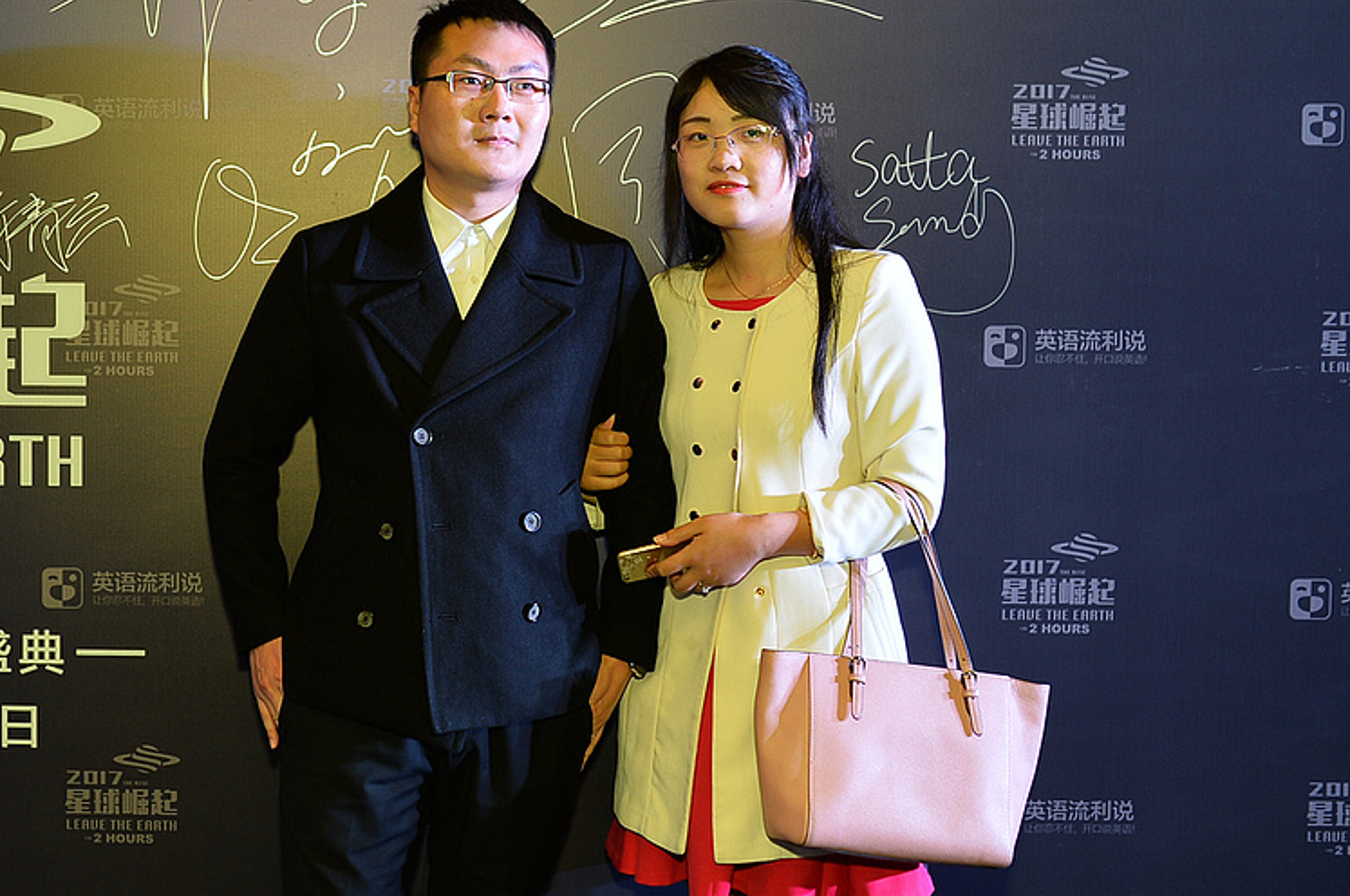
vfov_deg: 22.5
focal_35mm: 60
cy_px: 341
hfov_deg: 32.8
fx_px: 2247
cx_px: 334
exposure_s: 1/160
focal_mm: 35
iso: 400
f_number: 2.2
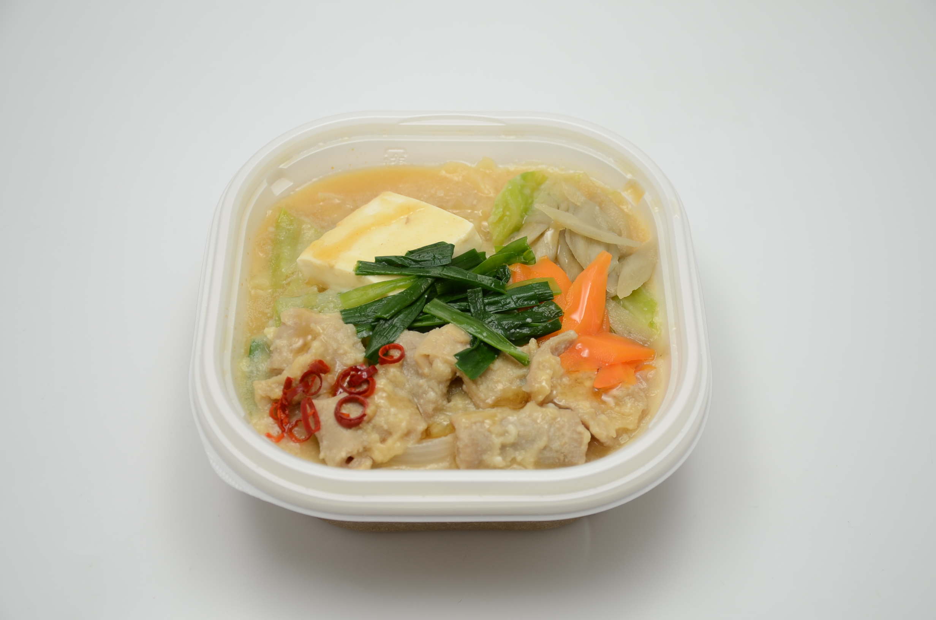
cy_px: 310
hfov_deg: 35.1
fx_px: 1479
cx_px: 468
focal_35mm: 57
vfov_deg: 23.7
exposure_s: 1/30
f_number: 4.5
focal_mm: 38
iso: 200
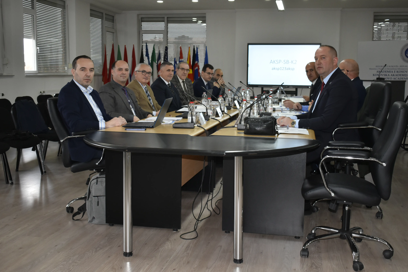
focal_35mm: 42
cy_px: 136
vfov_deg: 31.9
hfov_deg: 46.4
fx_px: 476
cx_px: 204
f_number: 4.2
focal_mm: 28
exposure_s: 1/160
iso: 800
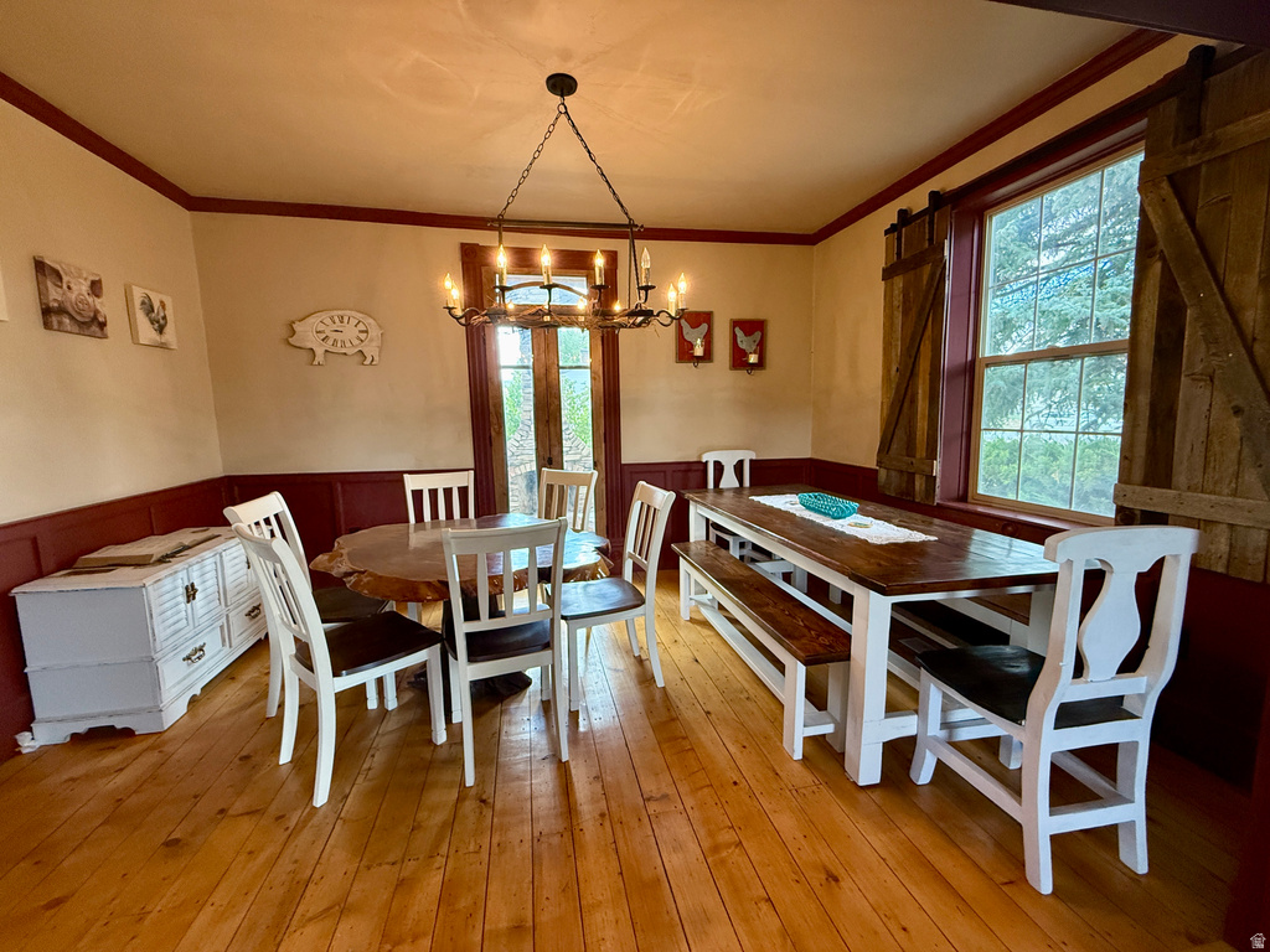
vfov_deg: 85.7
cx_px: 635
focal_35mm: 14
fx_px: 514
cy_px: 476
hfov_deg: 102.1
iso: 400
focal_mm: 2.22
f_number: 2.2
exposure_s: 1/120
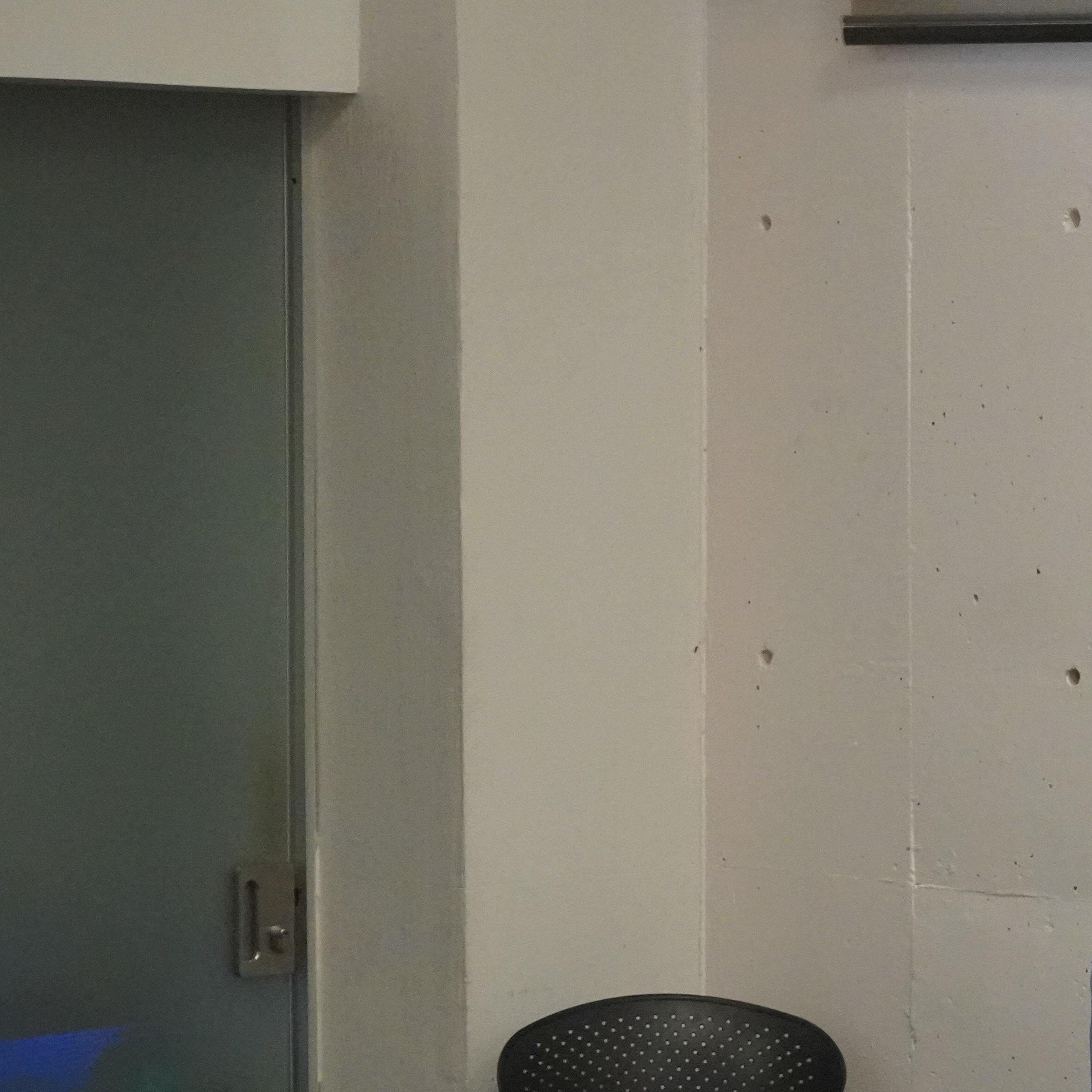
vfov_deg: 10.7
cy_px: 593
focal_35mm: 163
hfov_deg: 10.5
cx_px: 1394
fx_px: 5818
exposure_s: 1/160
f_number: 5.6
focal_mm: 50
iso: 5000
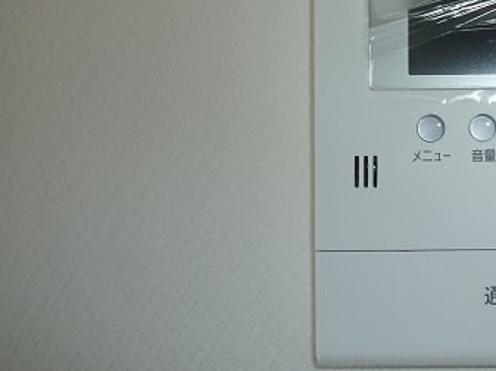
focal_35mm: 52
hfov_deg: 33.3
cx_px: 512
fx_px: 744
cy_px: 95
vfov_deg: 27.6
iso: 100
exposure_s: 1/30
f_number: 4
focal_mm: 4.4
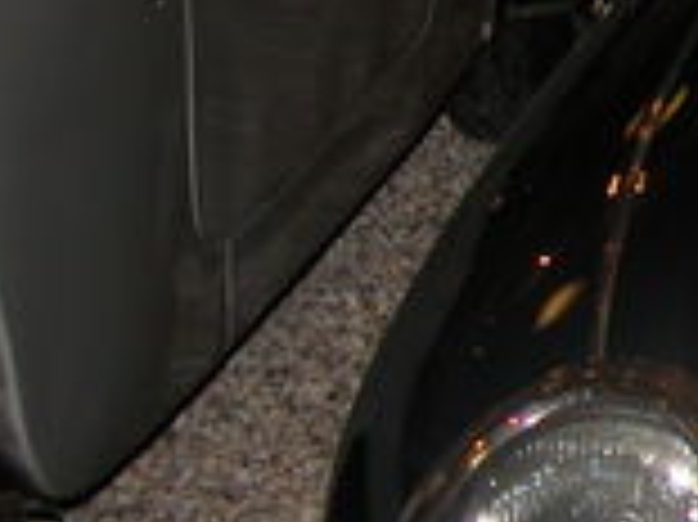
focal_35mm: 238
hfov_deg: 7.7
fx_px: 4795
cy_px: 292
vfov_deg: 6.2
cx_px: 1756
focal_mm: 11.6
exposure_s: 1/60
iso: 100
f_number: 3
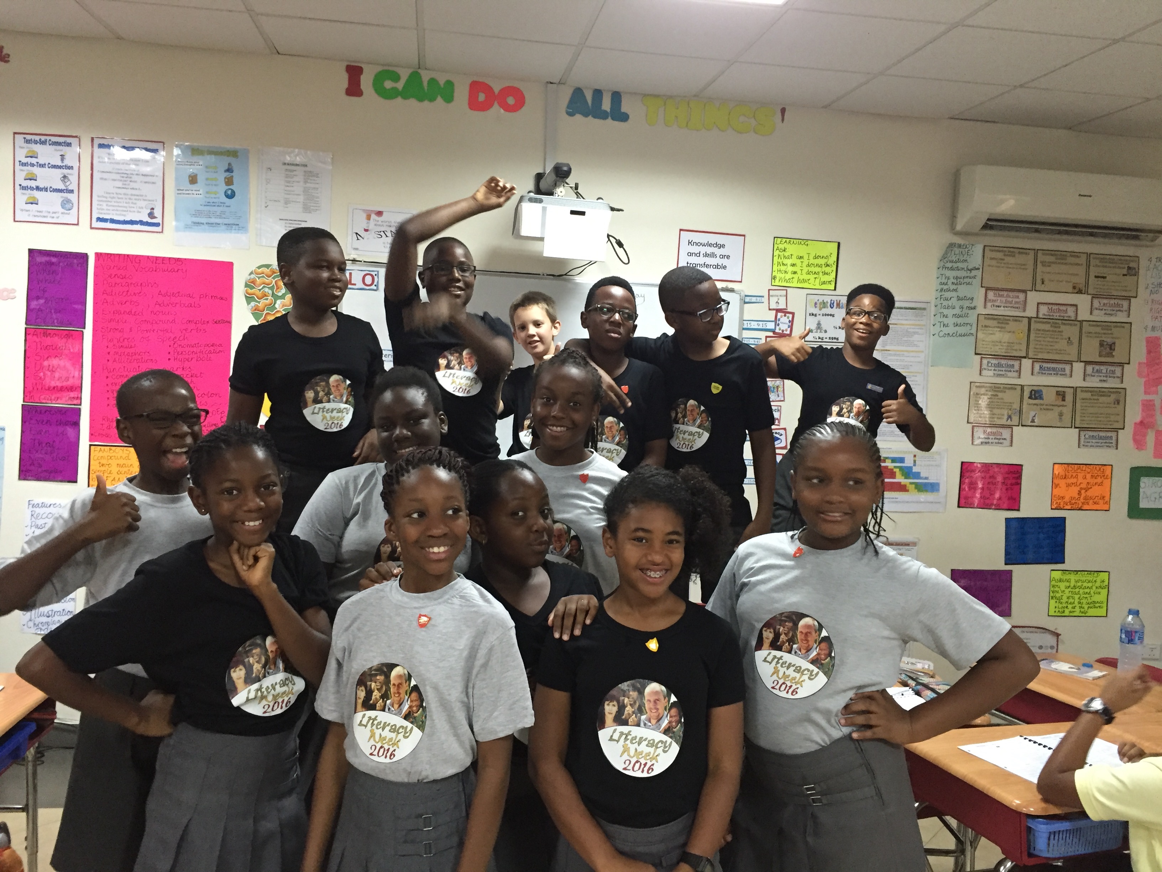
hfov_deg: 61.7
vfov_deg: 48.2
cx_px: 581
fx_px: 973
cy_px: 436
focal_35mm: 29
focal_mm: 4.15
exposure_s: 1/20
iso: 250
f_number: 2.2
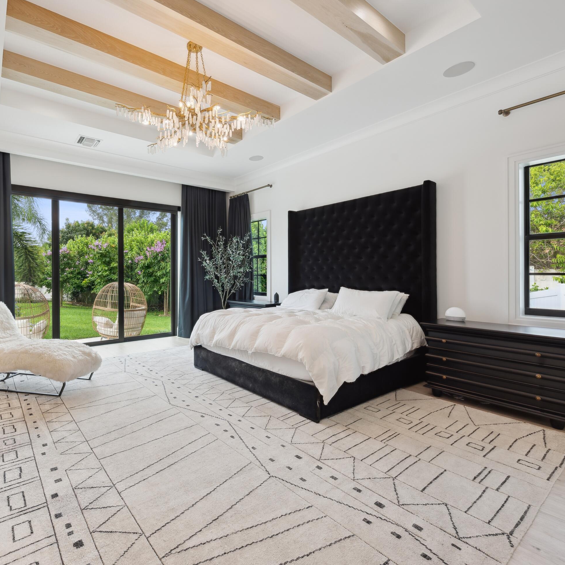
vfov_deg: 84.0
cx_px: 201
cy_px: 284
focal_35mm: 17
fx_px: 314
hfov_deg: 81.9
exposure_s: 1/100
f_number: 8
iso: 100
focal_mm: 13
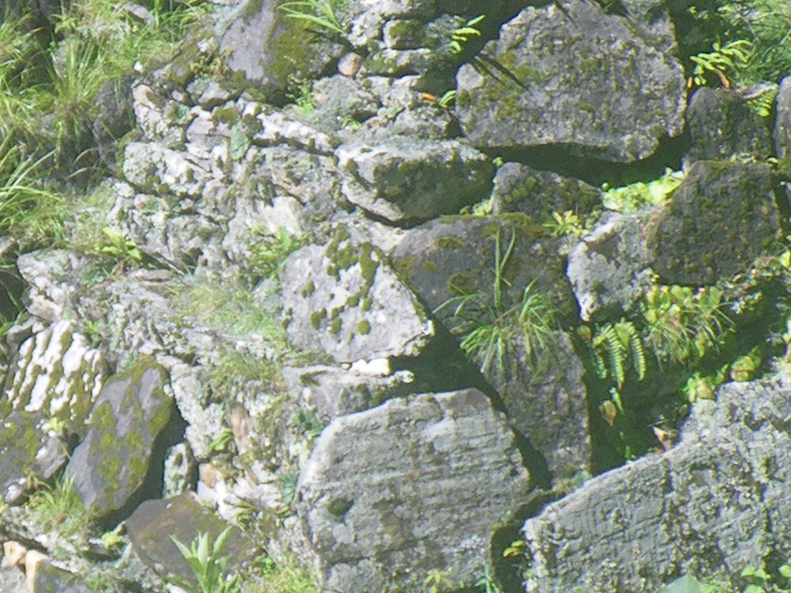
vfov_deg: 8.4
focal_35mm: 177
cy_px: 90
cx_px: 64
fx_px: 4043
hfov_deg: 11.1
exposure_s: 1/160
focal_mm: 7.5
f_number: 4.2
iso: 50
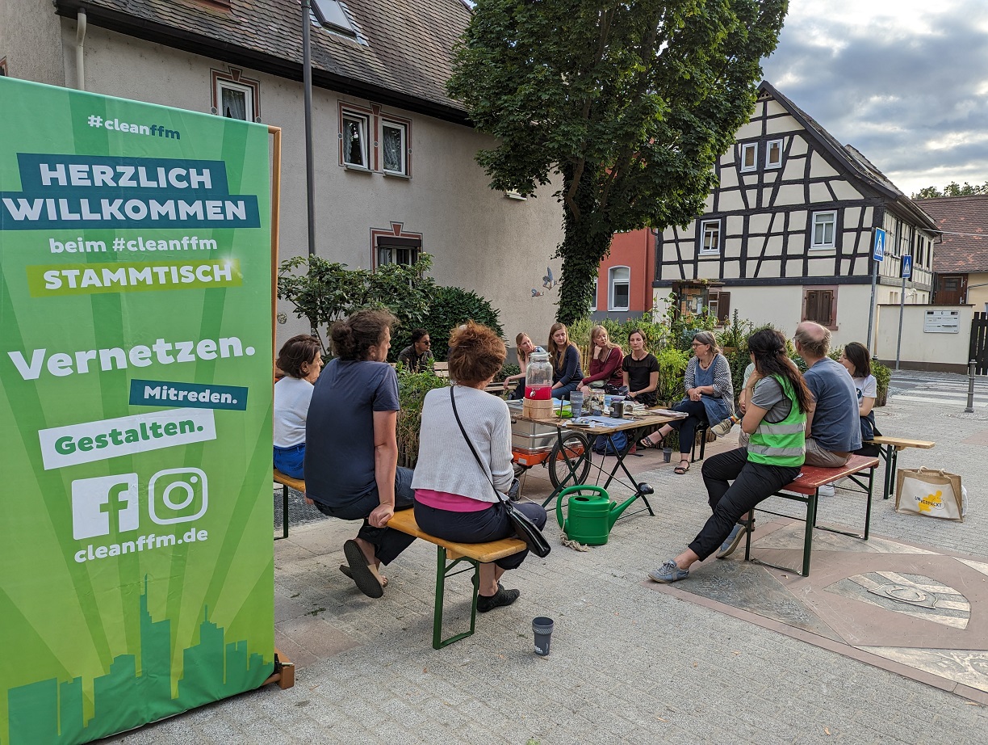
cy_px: 372
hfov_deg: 71.5
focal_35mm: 24
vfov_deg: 56.9
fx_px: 686
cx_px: 494
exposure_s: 1/596
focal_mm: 6.81
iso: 45
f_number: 1.85
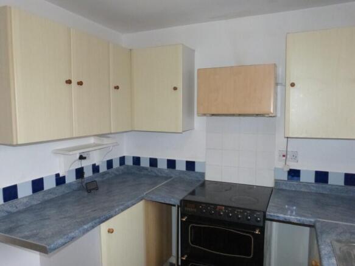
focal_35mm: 25
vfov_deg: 54.9
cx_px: 178
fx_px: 256
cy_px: 133
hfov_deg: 69.4
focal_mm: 4.5
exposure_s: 1/200
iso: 800
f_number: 4
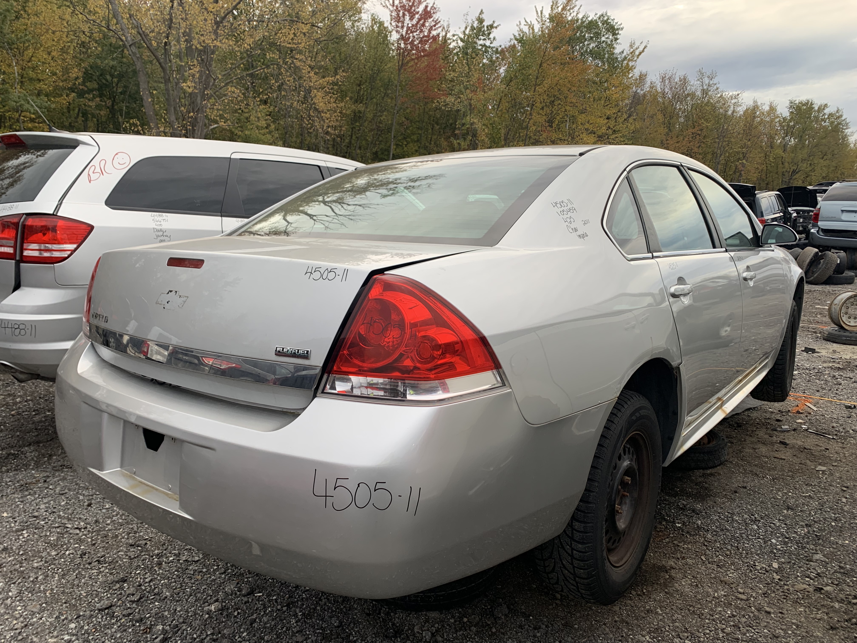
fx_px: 644
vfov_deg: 53.1
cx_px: 428
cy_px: 322
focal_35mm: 26
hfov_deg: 67.3
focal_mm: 4.25
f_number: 1.8
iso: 32
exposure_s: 1/121
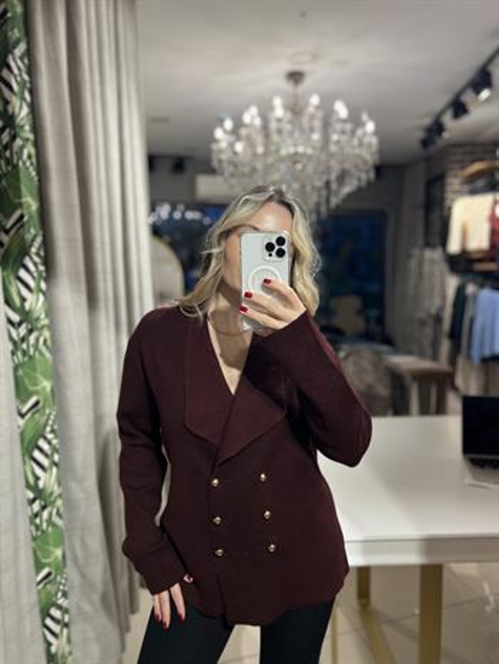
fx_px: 499
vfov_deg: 67.3
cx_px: 250
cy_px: 332
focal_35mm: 26
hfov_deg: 53.1
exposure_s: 1/101
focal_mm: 5.7
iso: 32
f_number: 1.5
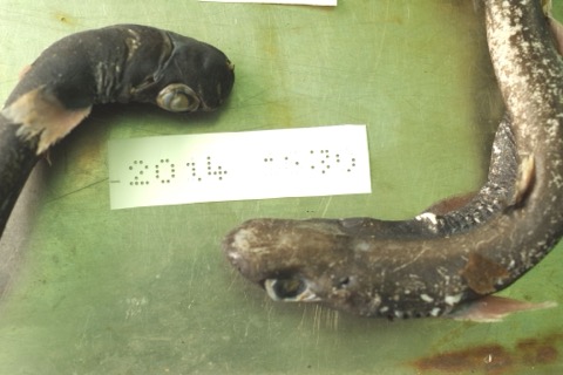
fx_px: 813
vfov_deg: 26.0
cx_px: 282
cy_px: 188
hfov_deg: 38.2
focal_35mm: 52
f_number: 5.6
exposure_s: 1/80
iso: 400
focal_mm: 35
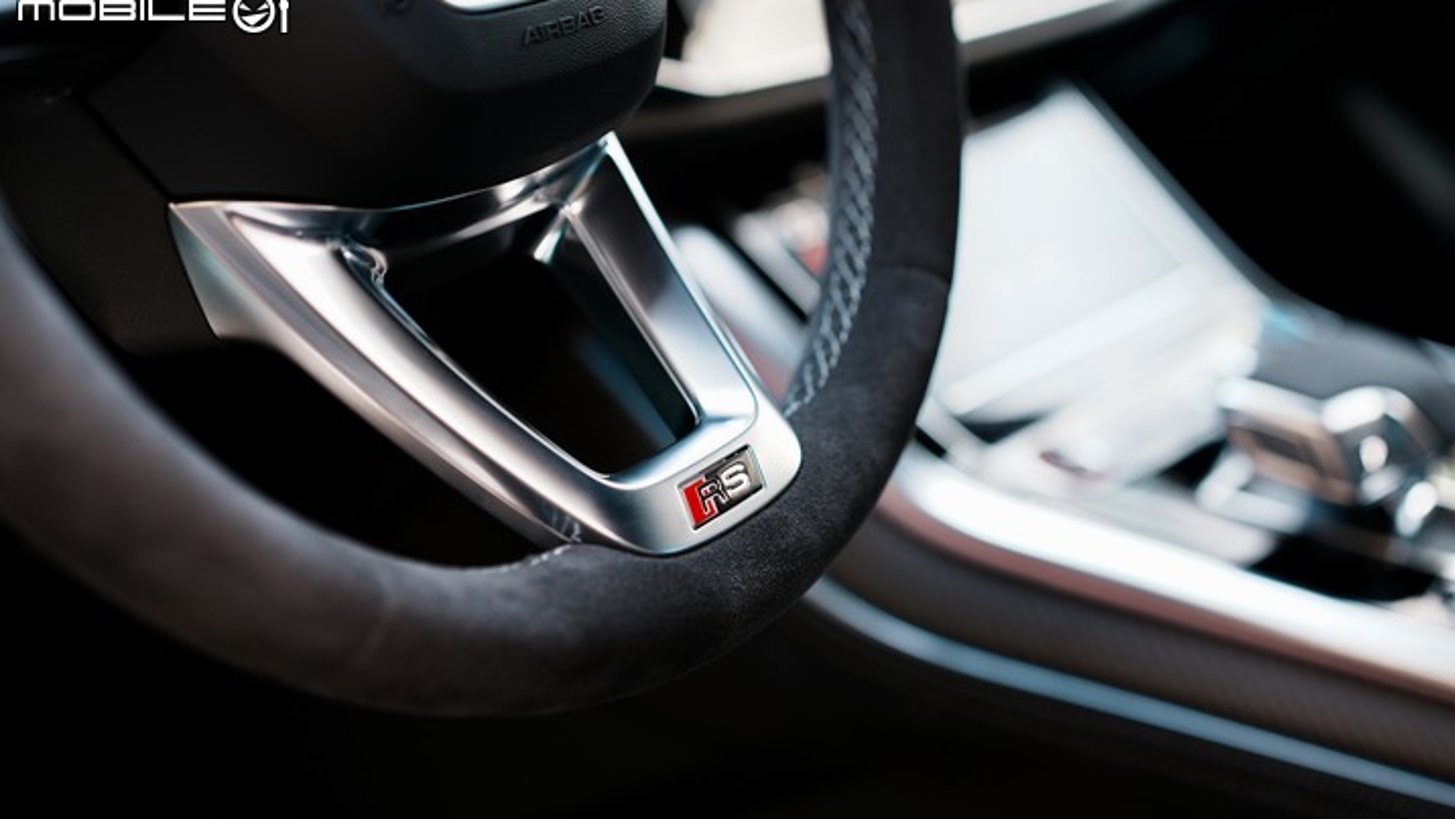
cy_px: 462
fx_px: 2238
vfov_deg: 20.7
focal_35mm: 58
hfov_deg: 36.0
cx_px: 730
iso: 200
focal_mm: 55
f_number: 2.8
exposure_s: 1/60
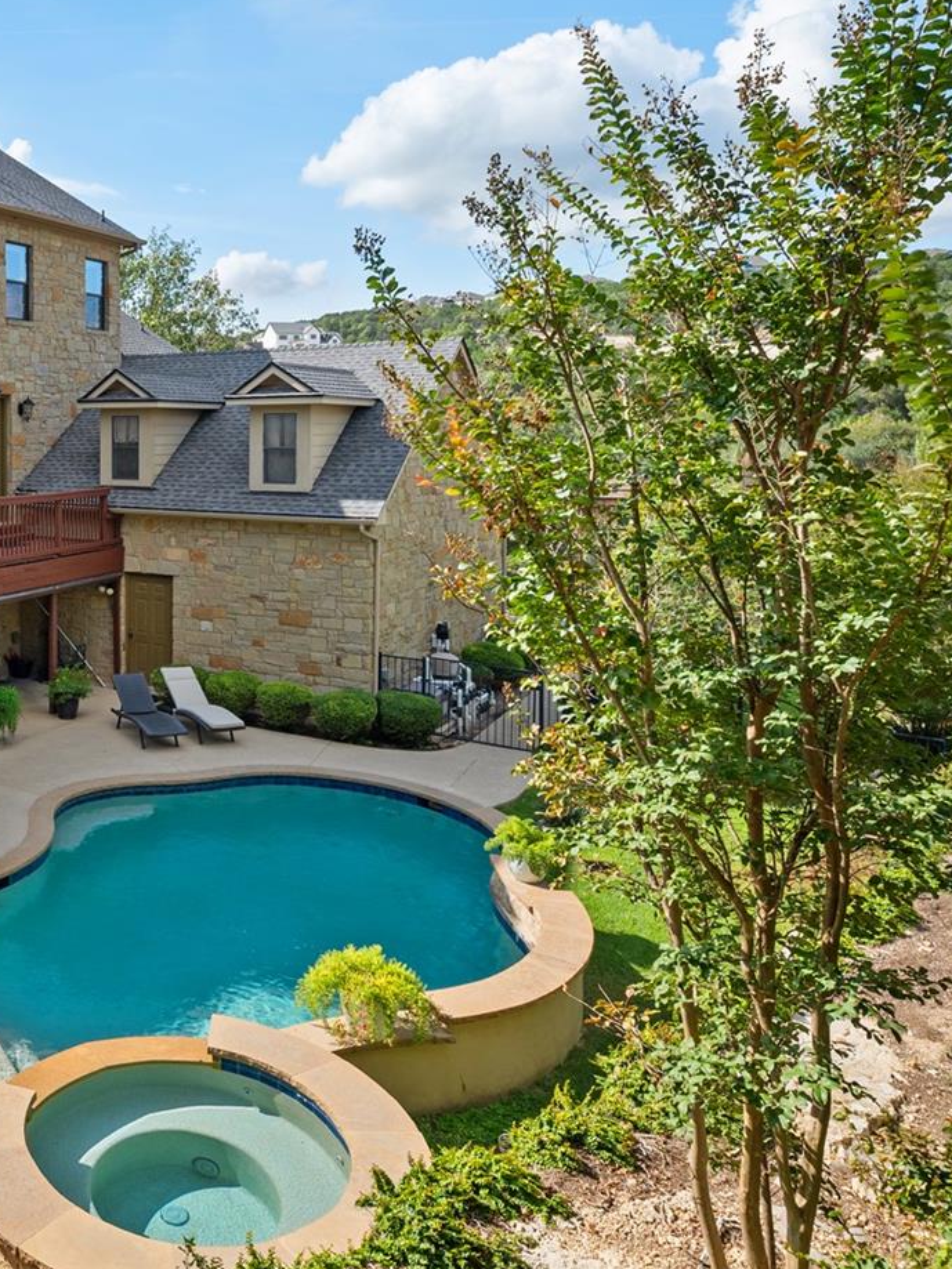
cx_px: -19
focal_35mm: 30
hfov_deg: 40.4
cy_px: 447
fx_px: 1100
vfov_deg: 58.9
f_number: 8
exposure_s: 1/80
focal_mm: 14
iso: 250
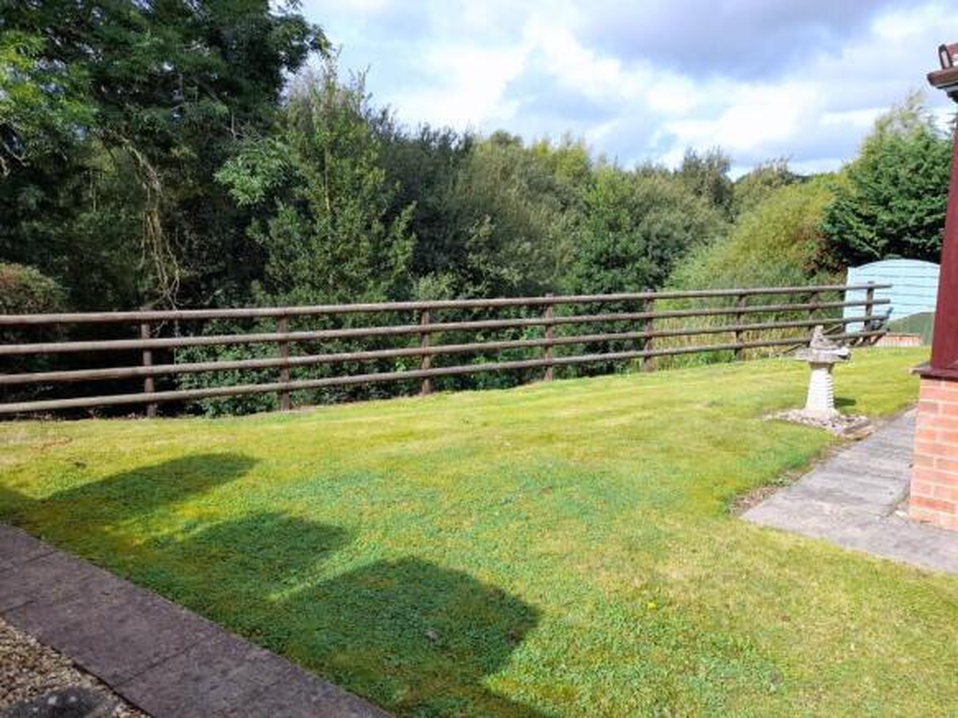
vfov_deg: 54.9
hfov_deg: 69.4
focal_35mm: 25
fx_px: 692
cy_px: 359
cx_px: 479
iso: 20
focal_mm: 4.6
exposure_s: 1/398
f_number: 2
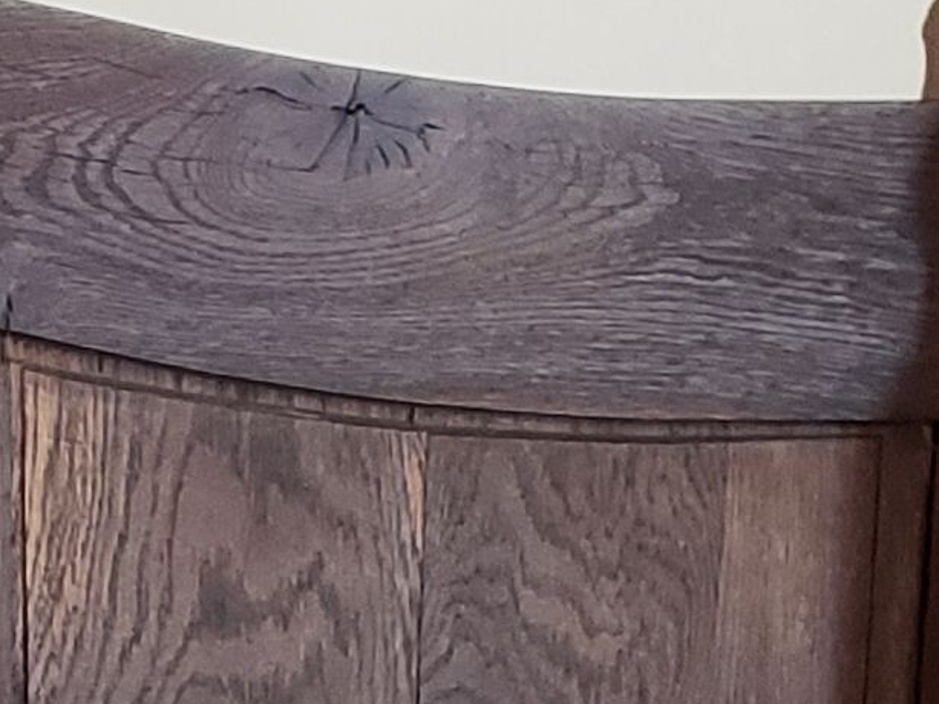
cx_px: -737
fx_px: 4639
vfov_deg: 7.9
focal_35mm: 171
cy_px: 1826
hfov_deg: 10.8
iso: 250
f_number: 1.5
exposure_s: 1/16
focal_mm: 4.3
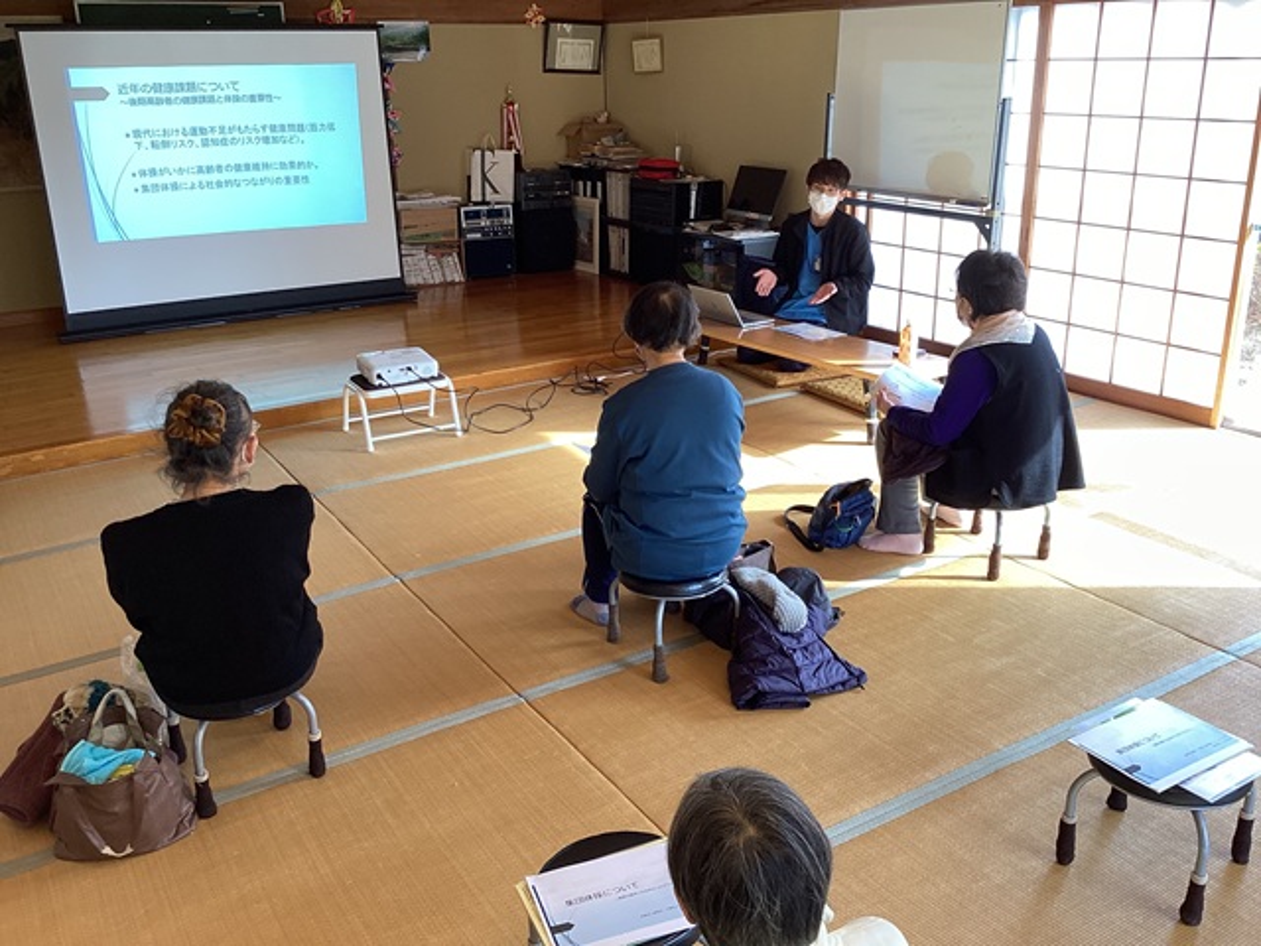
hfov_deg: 58.4
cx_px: 630
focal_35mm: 31
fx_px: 1129
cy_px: 473
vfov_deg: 45.4
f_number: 2.4
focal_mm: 3.3
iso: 50
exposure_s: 1/60
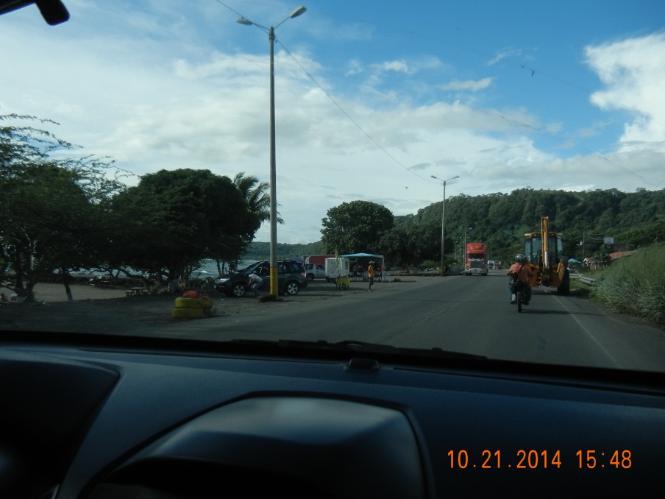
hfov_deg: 53.9
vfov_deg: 41.8
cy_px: 236
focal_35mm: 34
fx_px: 653
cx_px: 301
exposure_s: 1/498
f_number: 7
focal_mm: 5.4
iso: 160
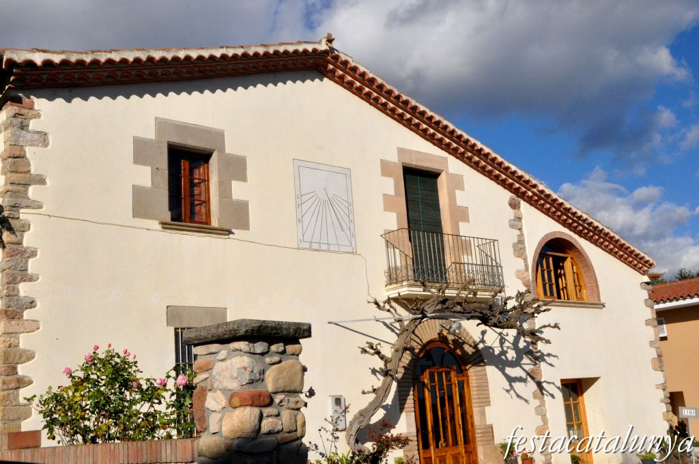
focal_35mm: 39
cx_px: 350
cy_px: 232
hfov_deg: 49.6
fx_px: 756
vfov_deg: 34.1
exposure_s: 1/1250
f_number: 20
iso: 1600
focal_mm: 26
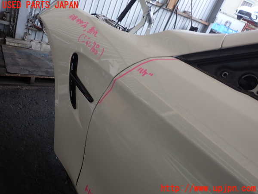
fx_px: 224
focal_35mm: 30
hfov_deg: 60.0
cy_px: 97
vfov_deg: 46.8
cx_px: 129
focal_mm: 5.4
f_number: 2.3
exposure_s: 1/60
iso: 125
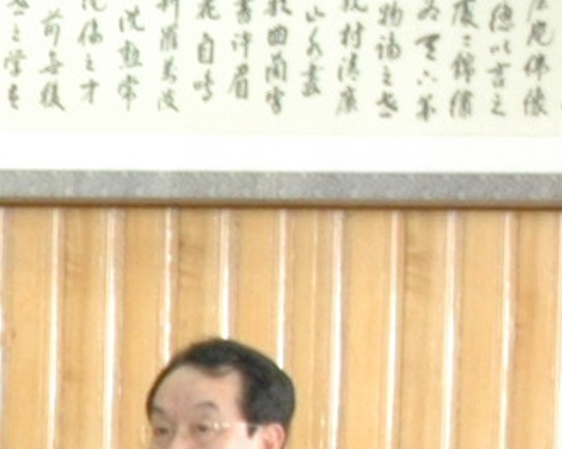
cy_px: 849
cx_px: -1289
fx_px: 5760
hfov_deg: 5.2
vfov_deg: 4.4
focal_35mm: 346
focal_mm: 27
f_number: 4
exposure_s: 1/60
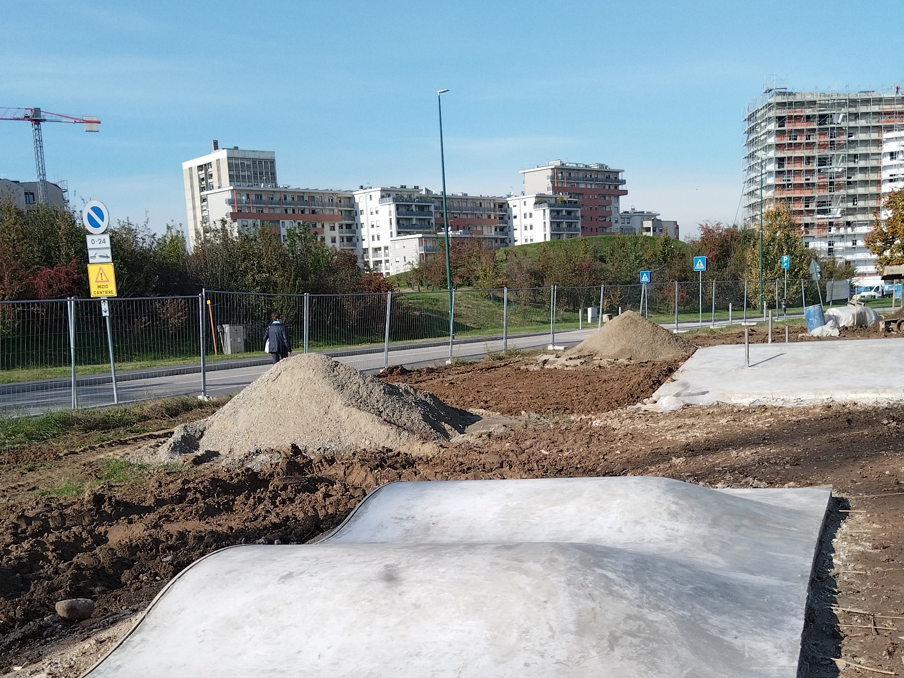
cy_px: 539
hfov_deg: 37.4
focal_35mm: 51
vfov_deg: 28.0
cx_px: 509
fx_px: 1332
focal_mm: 4.94
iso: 100
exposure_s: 1/1066
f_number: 1.9
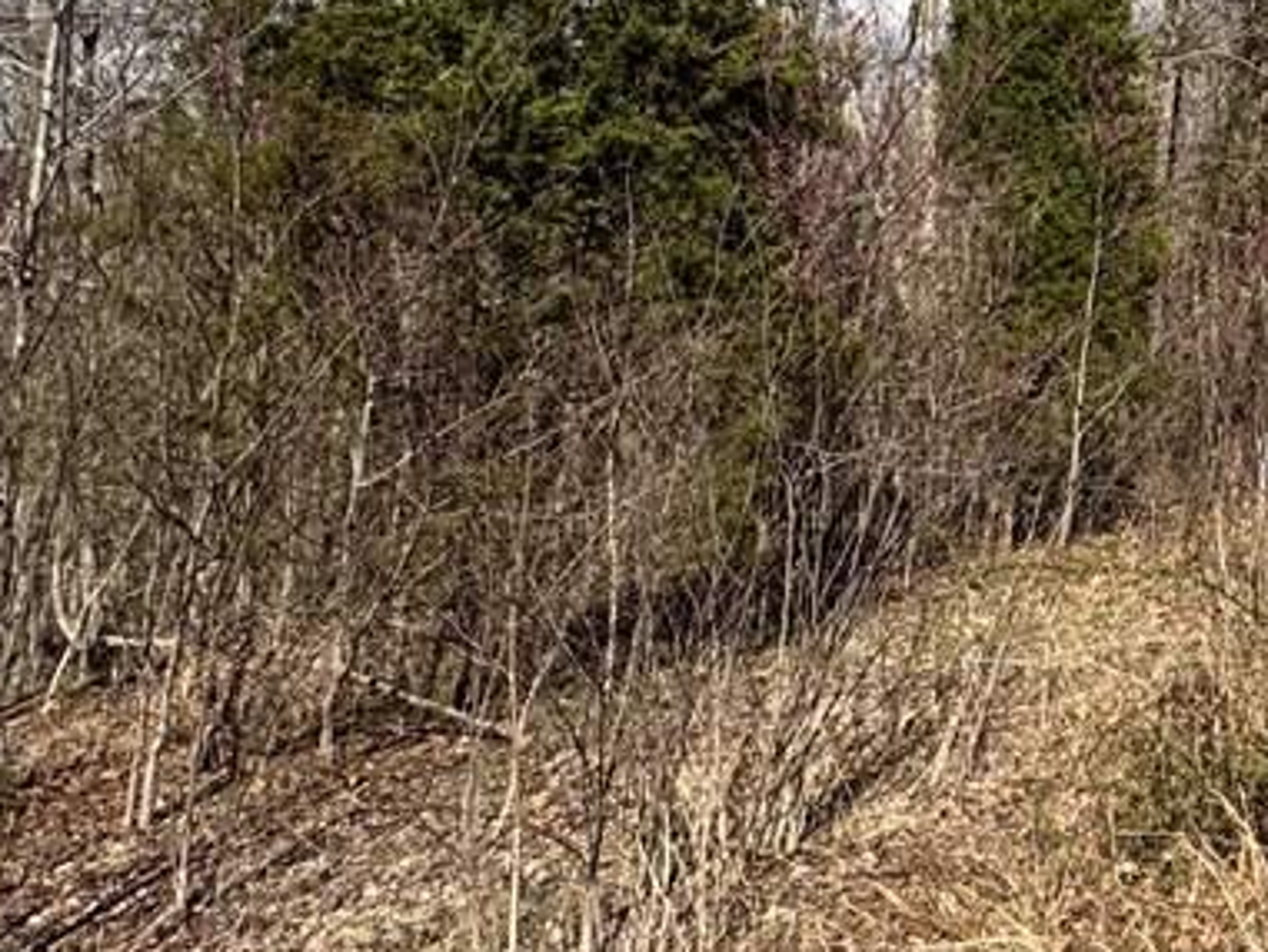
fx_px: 1722
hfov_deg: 35.6
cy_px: 33
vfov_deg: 29.2
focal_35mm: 47
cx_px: 1331
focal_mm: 2.22
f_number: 2.2
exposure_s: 1/1976
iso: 50
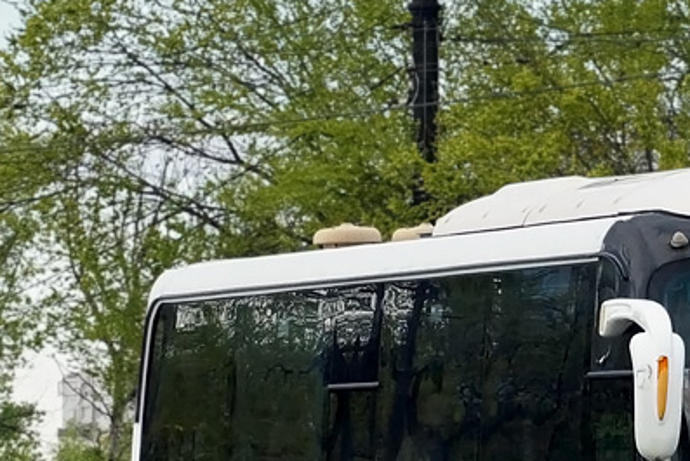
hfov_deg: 6.2
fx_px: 6384
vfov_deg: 4.1
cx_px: 782
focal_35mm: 333
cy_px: 343
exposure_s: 1/800
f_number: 5.6
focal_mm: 70
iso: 400
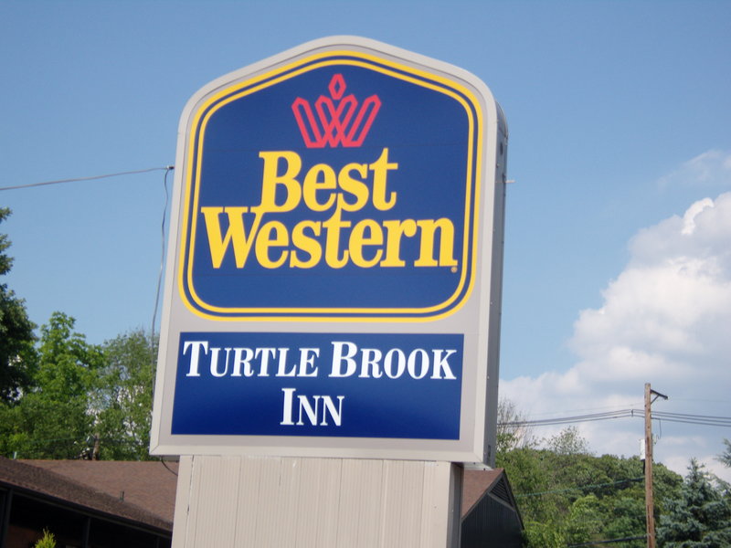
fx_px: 1753
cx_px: 366
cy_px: 274
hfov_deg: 23.6
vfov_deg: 17.8
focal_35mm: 83
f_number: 11.3
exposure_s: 1/125
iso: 80
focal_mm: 17.7
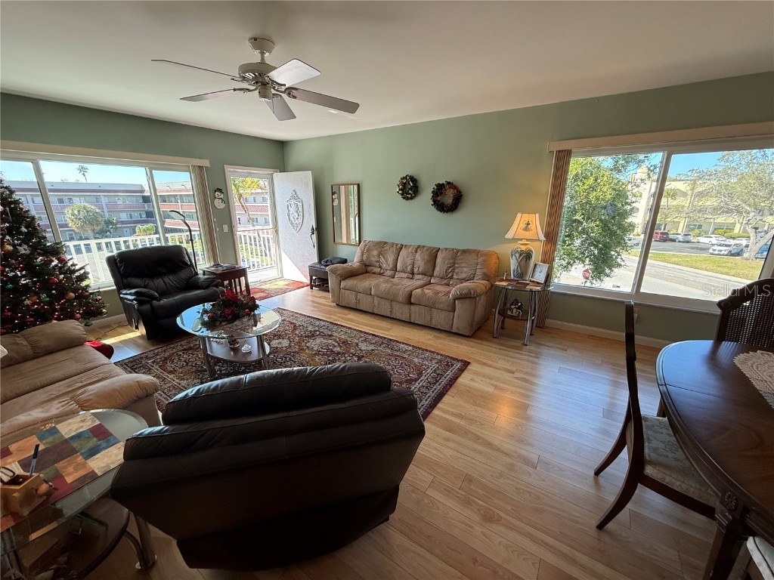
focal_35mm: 14
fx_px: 313
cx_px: 387
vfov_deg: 85.7
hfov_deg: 102.1
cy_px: 290
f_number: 2.2
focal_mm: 2.22
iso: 100
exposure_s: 1/120
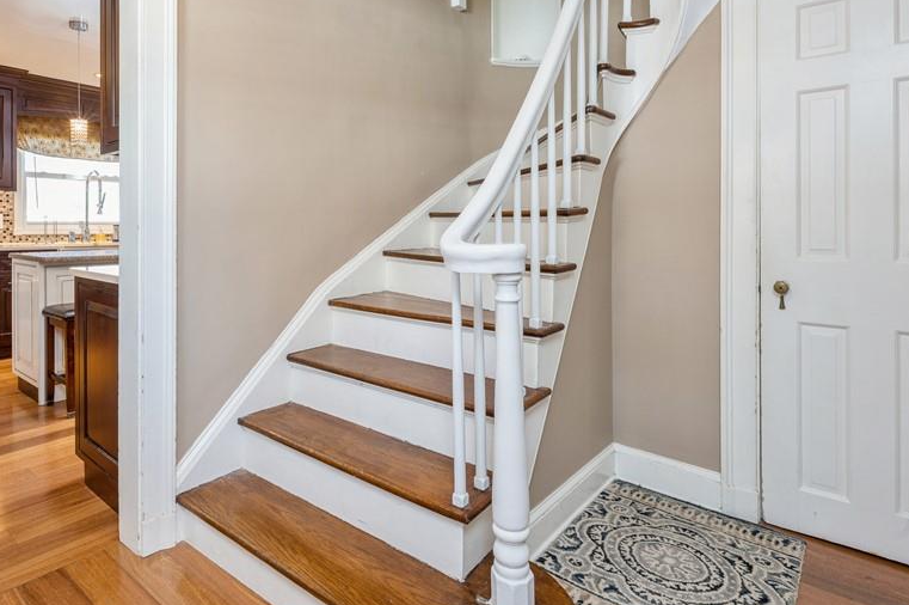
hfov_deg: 83.2
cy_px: 265
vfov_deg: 61.6
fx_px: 505
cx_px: 372
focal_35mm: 20
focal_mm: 14
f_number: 11
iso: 200
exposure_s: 1/1.67
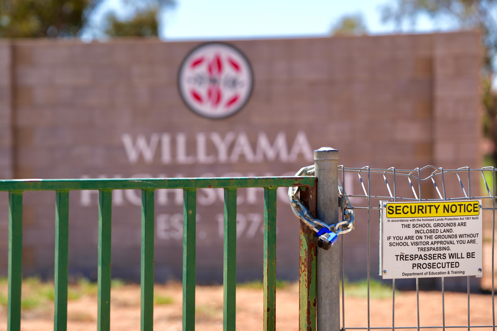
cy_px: 166
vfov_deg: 10.0
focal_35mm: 137
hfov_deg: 15.0
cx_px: 248
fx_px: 1891
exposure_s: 1/640
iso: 100
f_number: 4.5
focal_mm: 137
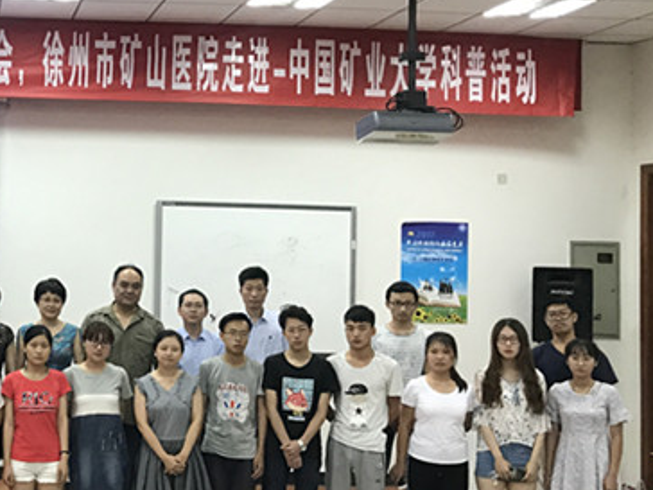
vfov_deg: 24.4
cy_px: 214
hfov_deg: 30.3
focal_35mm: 60
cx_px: 27
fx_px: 1132
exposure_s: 1/17
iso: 100
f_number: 1.8
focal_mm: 3.99
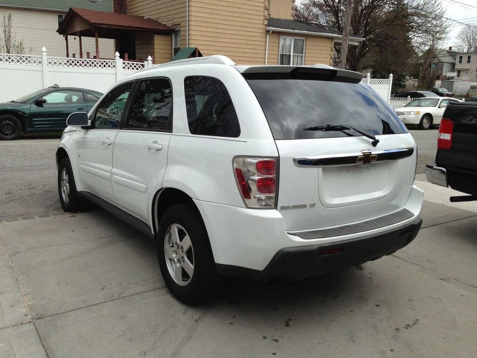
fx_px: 455
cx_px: 238
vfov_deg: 42.9
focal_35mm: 33
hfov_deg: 55.4
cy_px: 179
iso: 50
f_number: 2.4
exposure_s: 1/1153
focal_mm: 4.13
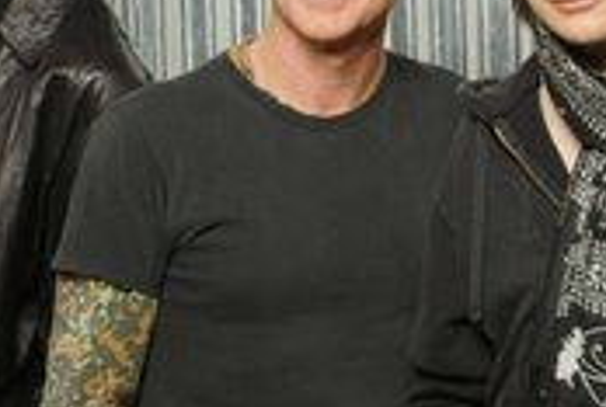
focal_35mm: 182
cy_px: 198
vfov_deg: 7.6
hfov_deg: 11.2
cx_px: 589
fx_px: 3072
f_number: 14
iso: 100
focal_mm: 44
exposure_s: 1/125
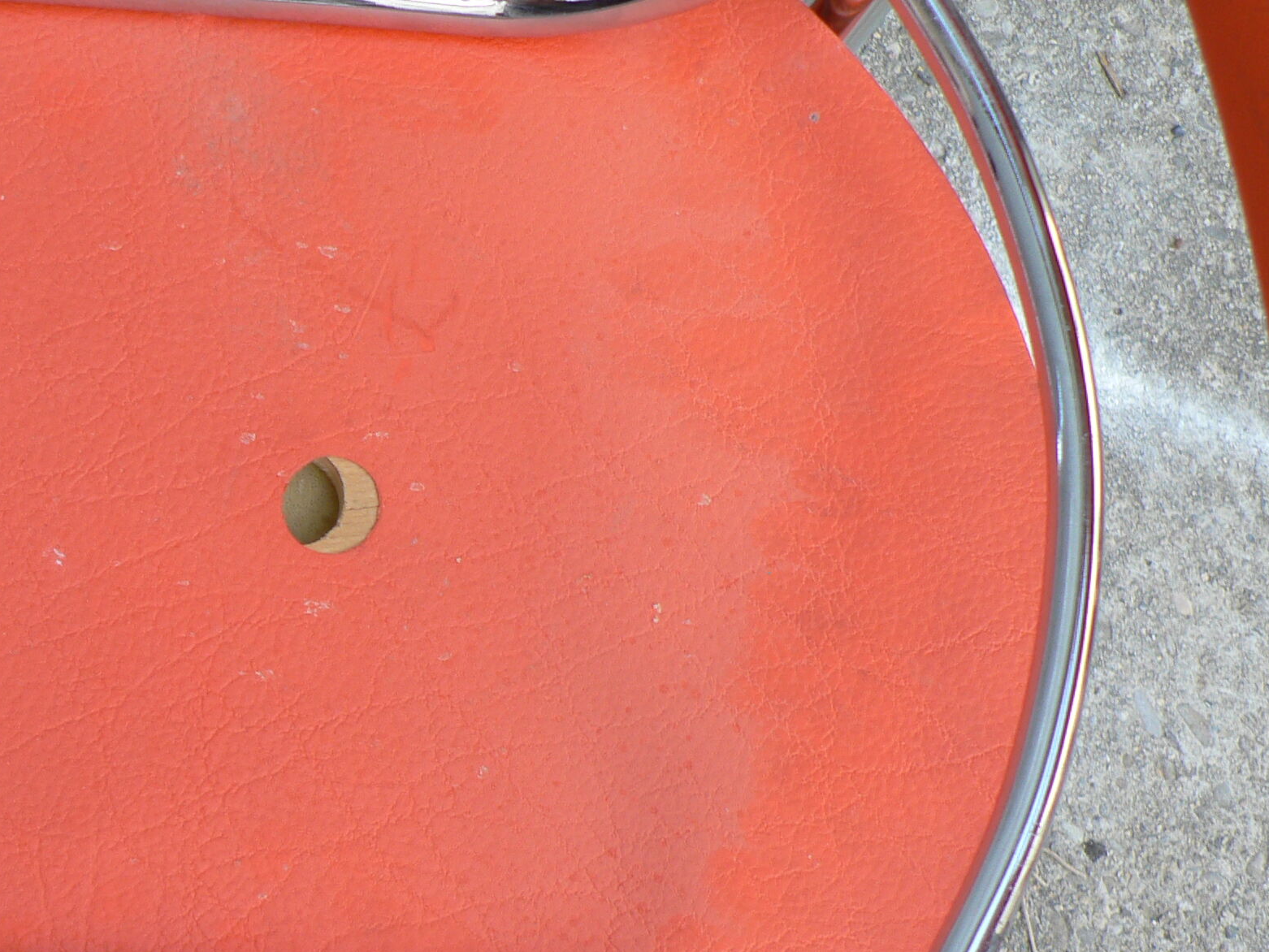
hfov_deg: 32.0
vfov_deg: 24.8
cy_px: 572
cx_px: 288
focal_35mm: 59
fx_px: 2163
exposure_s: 1/125
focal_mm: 6
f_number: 2.8
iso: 80
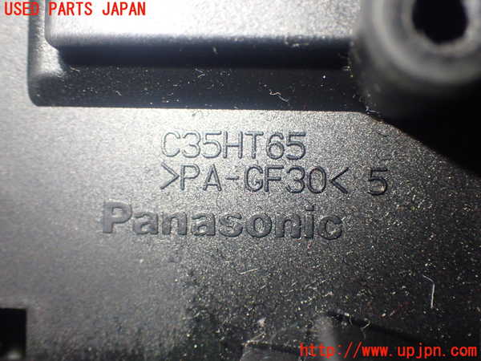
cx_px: 240
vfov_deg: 29.1
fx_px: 695
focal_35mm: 50
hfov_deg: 38.2
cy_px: 180
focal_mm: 9.01
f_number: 3.2
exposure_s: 1/50
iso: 640
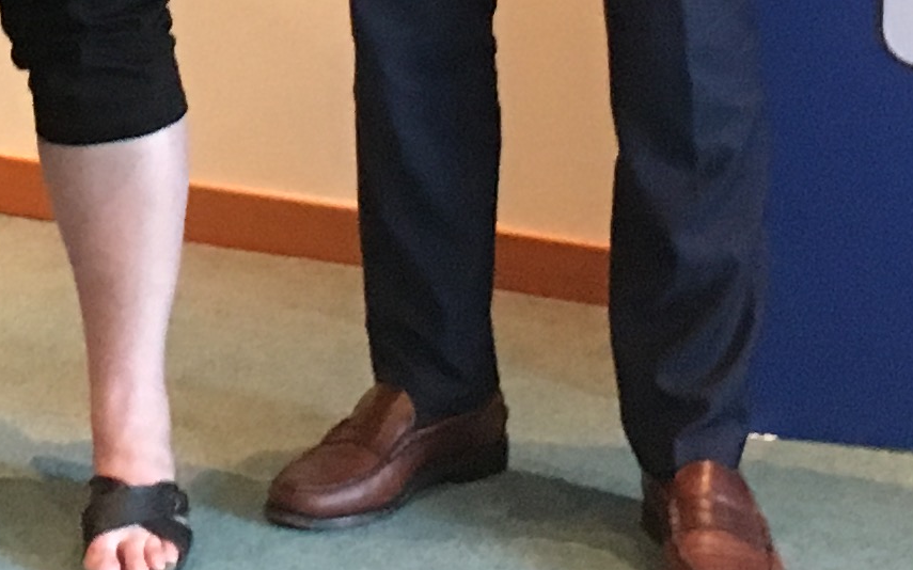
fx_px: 3607
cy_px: -607
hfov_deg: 14.1
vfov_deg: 8.5
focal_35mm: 145
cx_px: -80
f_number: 2.2
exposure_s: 1/17
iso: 200
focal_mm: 4.15
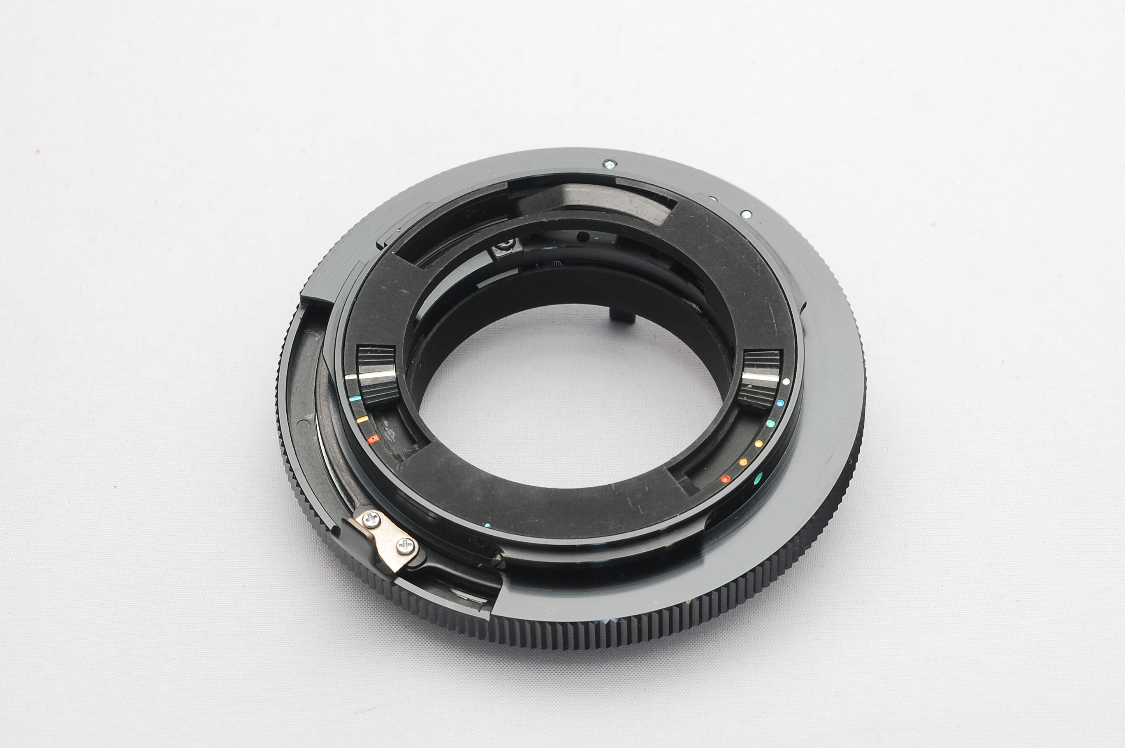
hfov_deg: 20.6
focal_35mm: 99
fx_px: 3091
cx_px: 558
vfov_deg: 13.8
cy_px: 402
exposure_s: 3
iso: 200
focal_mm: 60
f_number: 16
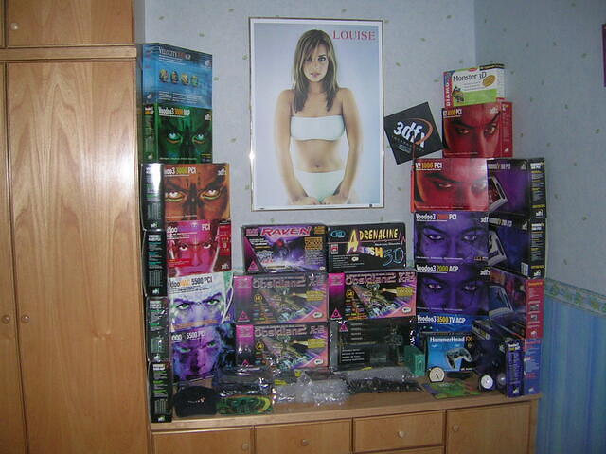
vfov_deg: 40.7
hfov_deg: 52.6
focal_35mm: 35
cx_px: 303
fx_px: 613
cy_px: 227
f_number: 2.8
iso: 106
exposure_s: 1/60.1
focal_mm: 5.4
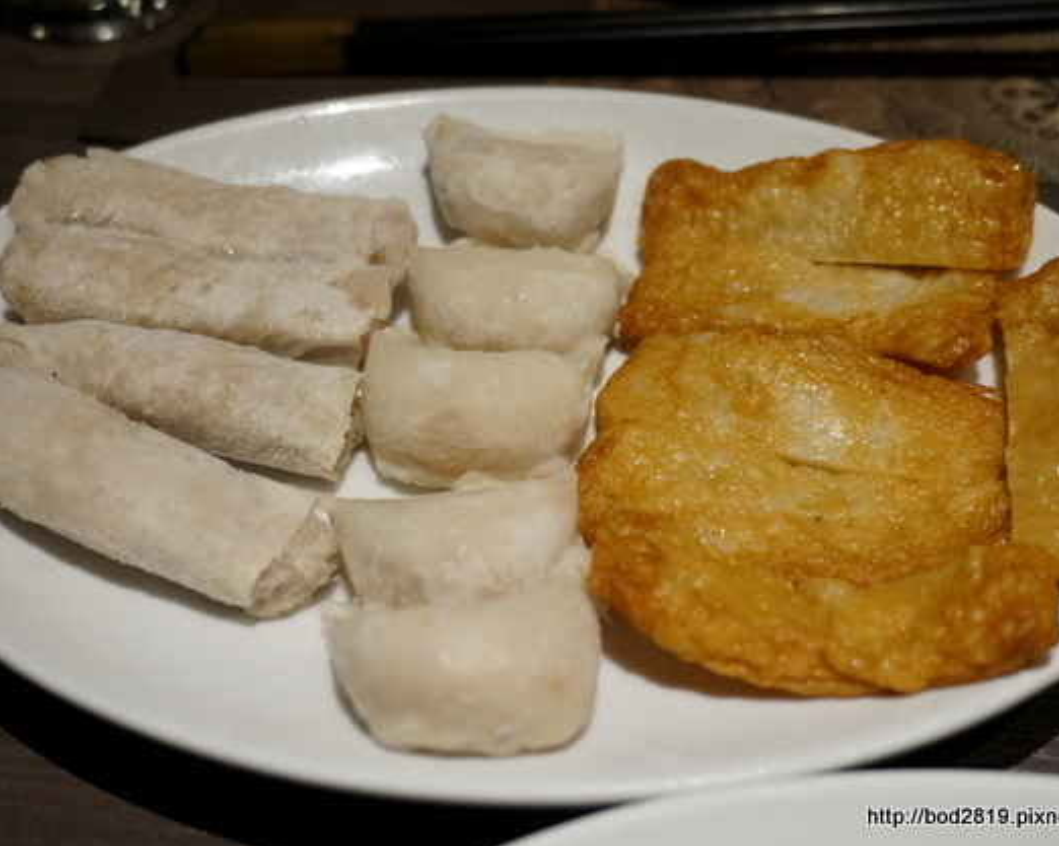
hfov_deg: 39.9
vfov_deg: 32.3
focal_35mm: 47
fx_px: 1459
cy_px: 425
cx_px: 548
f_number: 4.5
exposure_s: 1/60
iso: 1000
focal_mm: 27
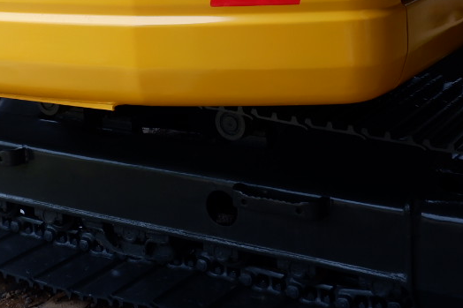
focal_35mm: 78
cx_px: 139
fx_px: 1003
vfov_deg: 16.8
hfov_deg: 25.8
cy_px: -56
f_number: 6.4
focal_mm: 15
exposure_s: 1/150
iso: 200
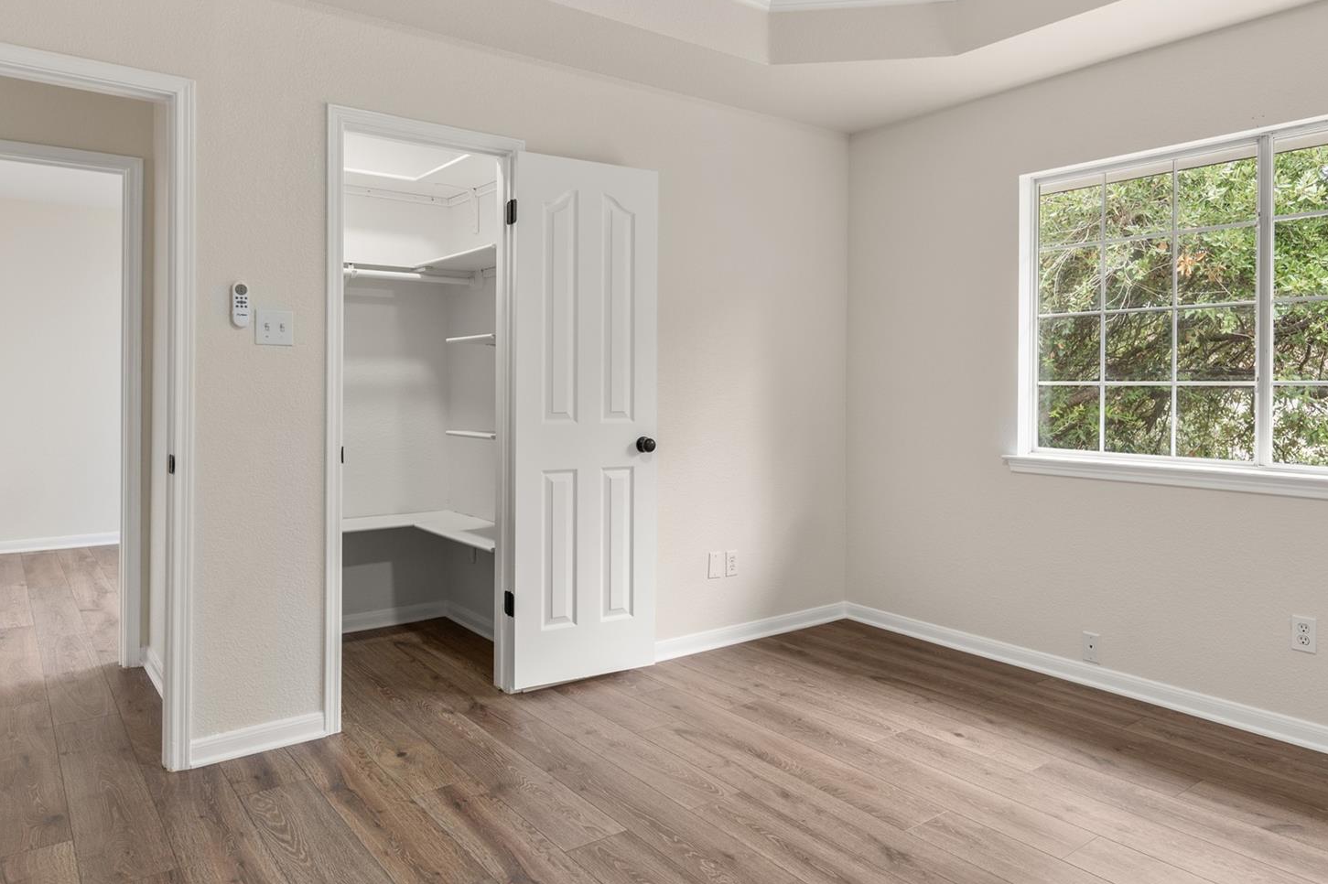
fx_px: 885
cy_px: 412
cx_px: 687
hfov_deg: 73.7
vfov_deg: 53.0
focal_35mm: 24
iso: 100
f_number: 4
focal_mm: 17
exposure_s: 1/20
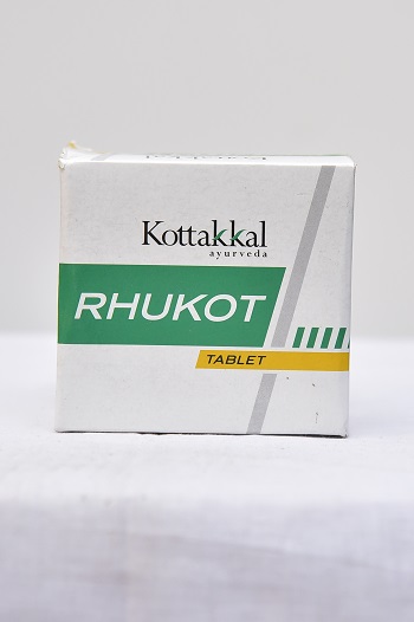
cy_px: 311
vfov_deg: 23.9
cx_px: 207
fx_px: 1468
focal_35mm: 85
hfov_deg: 16.1
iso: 1600
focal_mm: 85
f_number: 4.5
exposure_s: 1/125
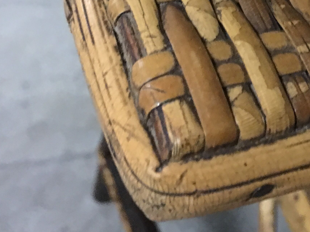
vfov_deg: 20.8
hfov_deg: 27.4
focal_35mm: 68
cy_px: -10
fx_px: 609
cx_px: 287
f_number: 2.2
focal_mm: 4.15
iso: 125
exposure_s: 1/4
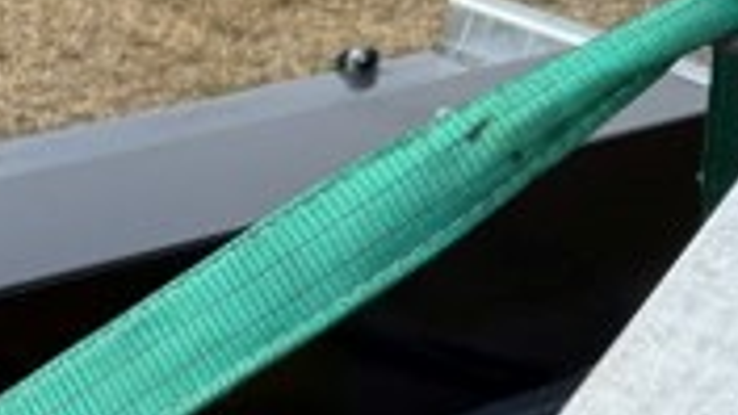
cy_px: 671
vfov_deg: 9.8
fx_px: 2329
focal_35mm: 119
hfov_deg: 17.6
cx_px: 25
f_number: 1.78
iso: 100
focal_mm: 6.76
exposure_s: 1/2907
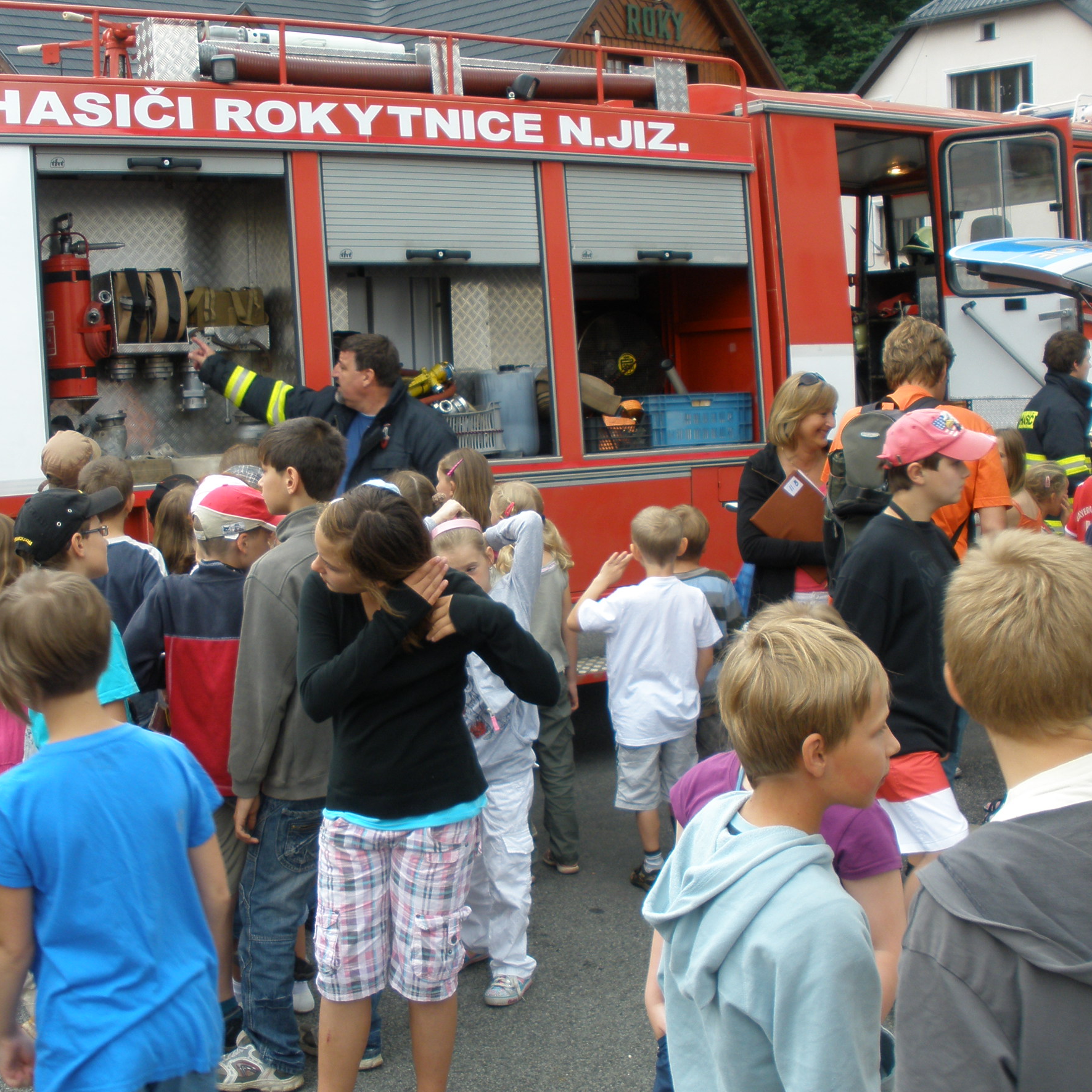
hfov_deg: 36.7
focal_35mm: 46
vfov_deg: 36.8
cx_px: 461
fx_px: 1642
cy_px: 528
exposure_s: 1/100
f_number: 3.5
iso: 80
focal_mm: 6.3
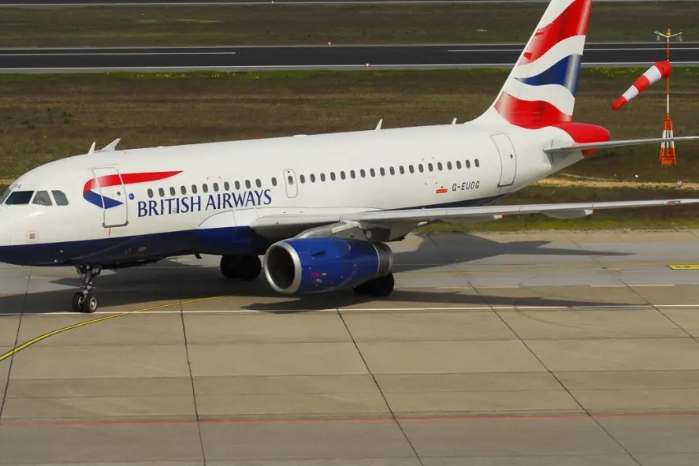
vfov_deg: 9.2
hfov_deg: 13.8
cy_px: 211
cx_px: 349
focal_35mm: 149
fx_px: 2892
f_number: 8
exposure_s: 1/800
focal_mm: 86
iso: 200
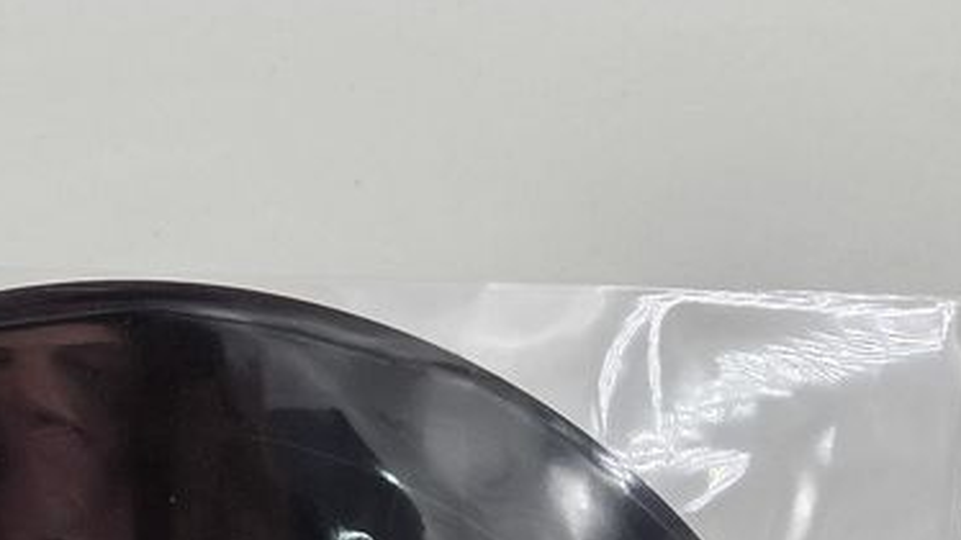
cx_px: 126
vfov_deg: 14.4
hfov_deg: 30.3
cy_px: 1137
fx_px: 1707
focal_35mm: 67
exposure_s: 1/180
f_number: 1.8
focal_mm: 5.4
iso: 50
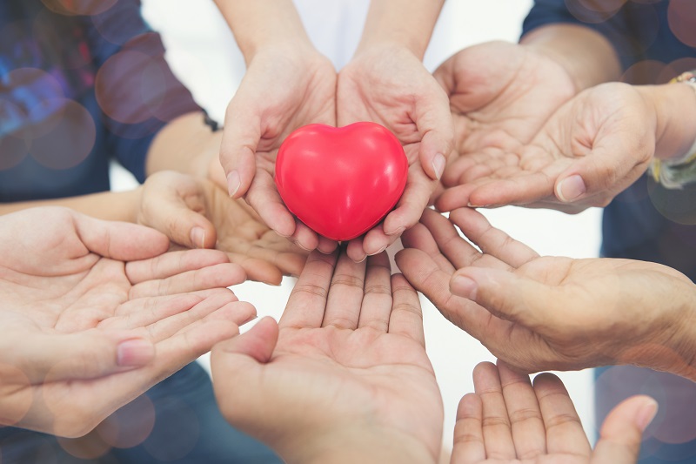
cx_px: 348
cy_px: 232
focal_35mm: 50
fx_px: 966
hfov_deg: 39.6
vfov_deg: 27.0
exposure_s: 1/125
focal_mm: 50
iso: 400
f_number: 3.5
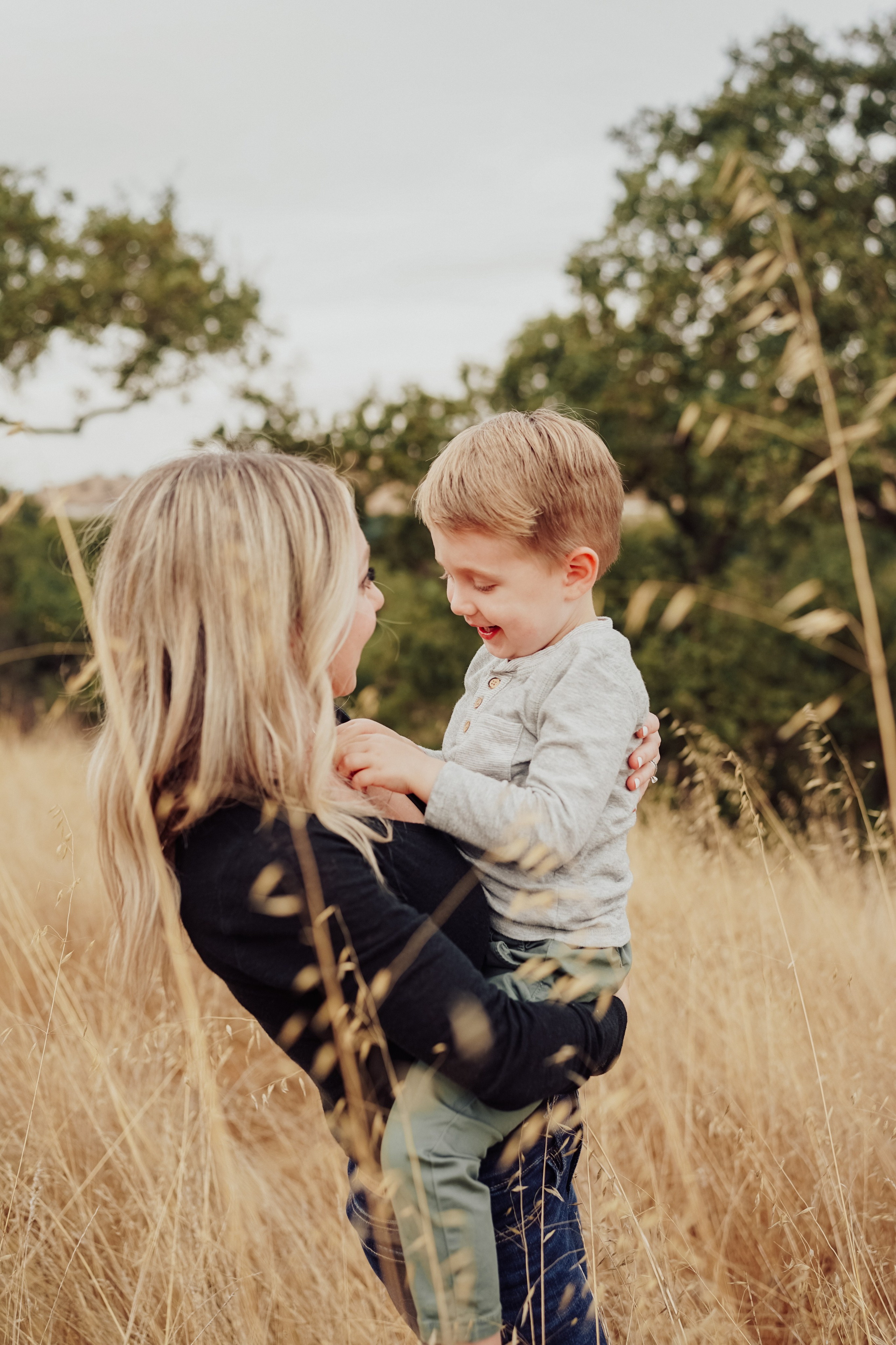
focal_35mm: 35
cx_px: 448
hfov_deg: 37.9
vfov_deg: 54.4
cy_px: 672
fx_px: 1307
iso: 100
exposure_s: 1/320
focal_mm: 35
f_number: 2.2
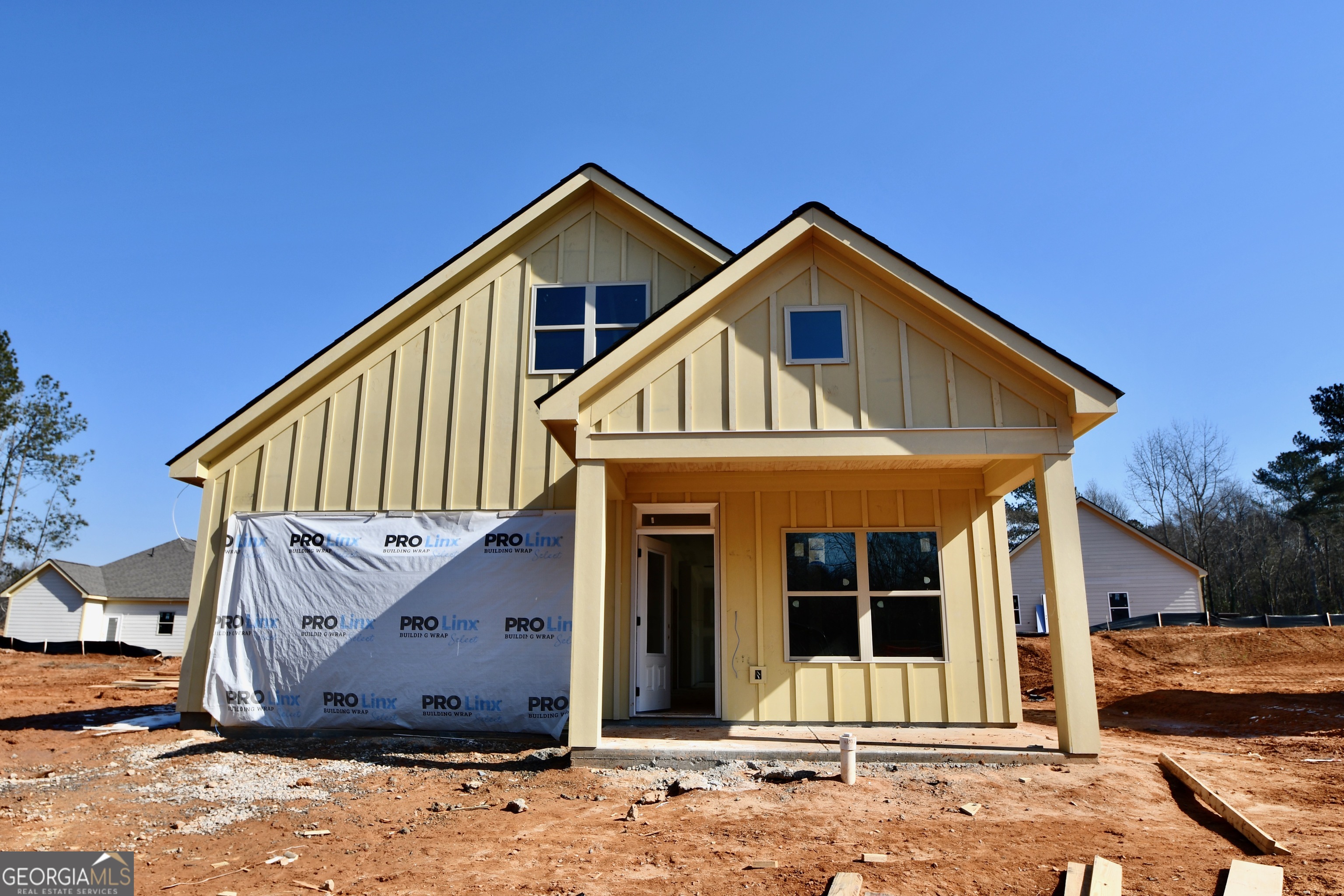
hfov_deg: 78.6
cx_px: 672
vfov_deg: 57.2
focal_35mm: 22
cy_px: 448
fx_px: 821
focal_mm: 15
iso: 100
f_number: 9
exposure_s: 1/320
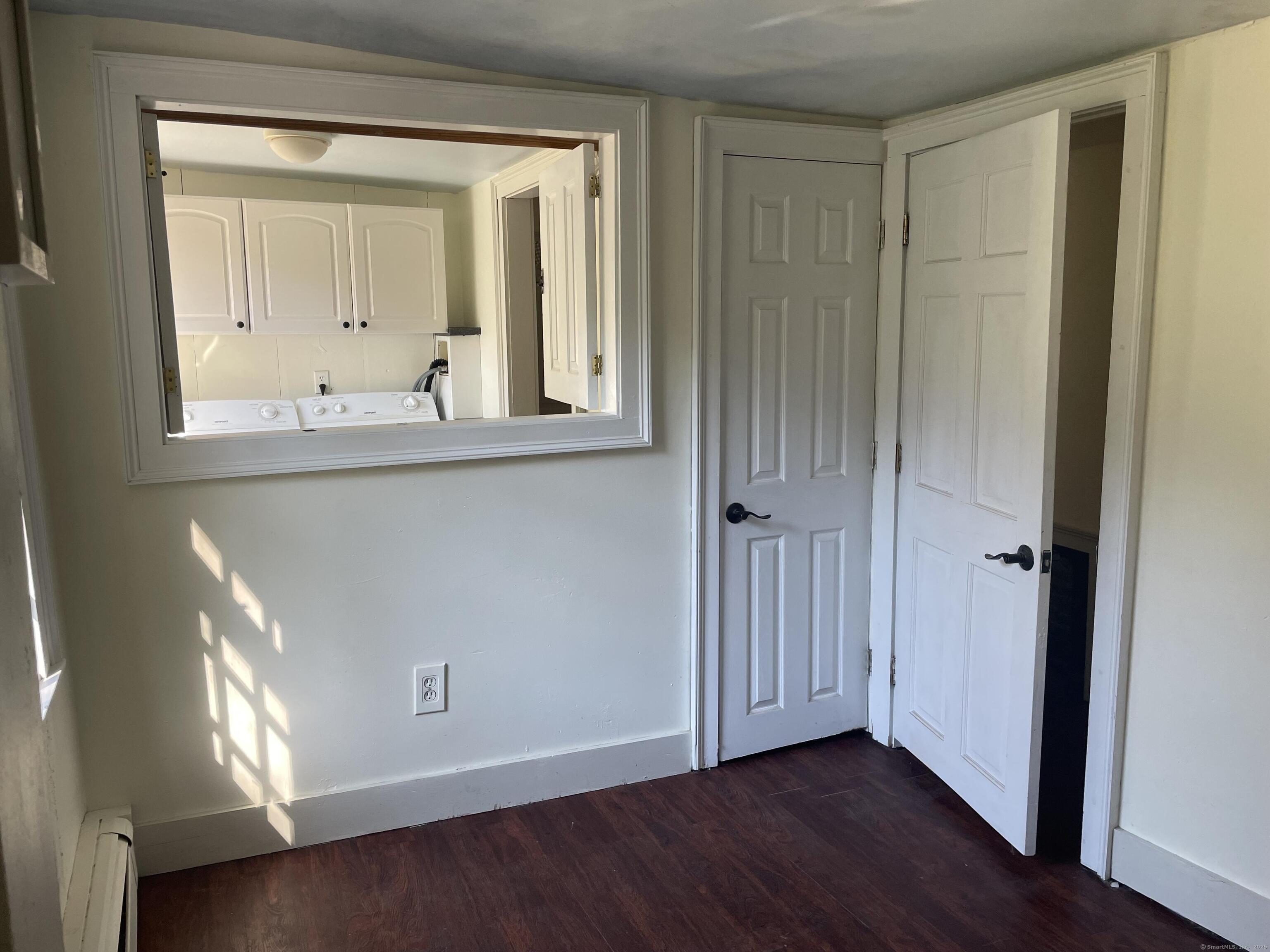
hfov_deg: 67.3
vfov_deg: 53.1
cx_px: 635
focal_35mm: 26
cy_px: 476
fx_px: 954
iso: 80
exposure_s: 1/121
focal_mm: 4.2
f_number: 1.6
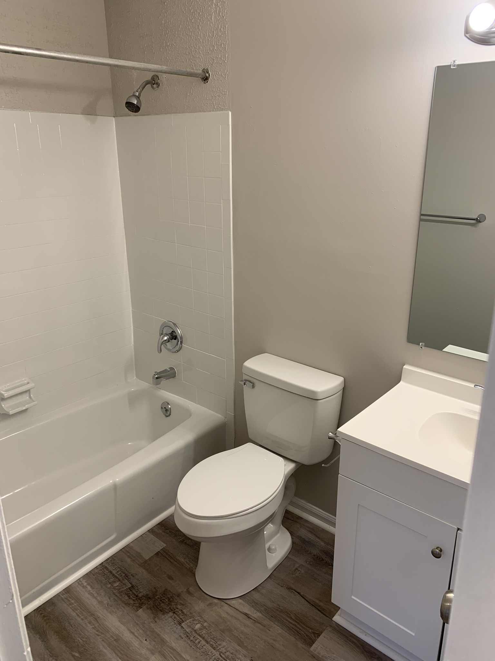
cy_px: 330
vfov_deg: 67.3
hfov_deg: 53.1
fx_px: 496
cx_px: 248
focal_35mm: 26
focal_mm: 4.25
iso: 50
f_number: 1.8
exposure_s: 1/60
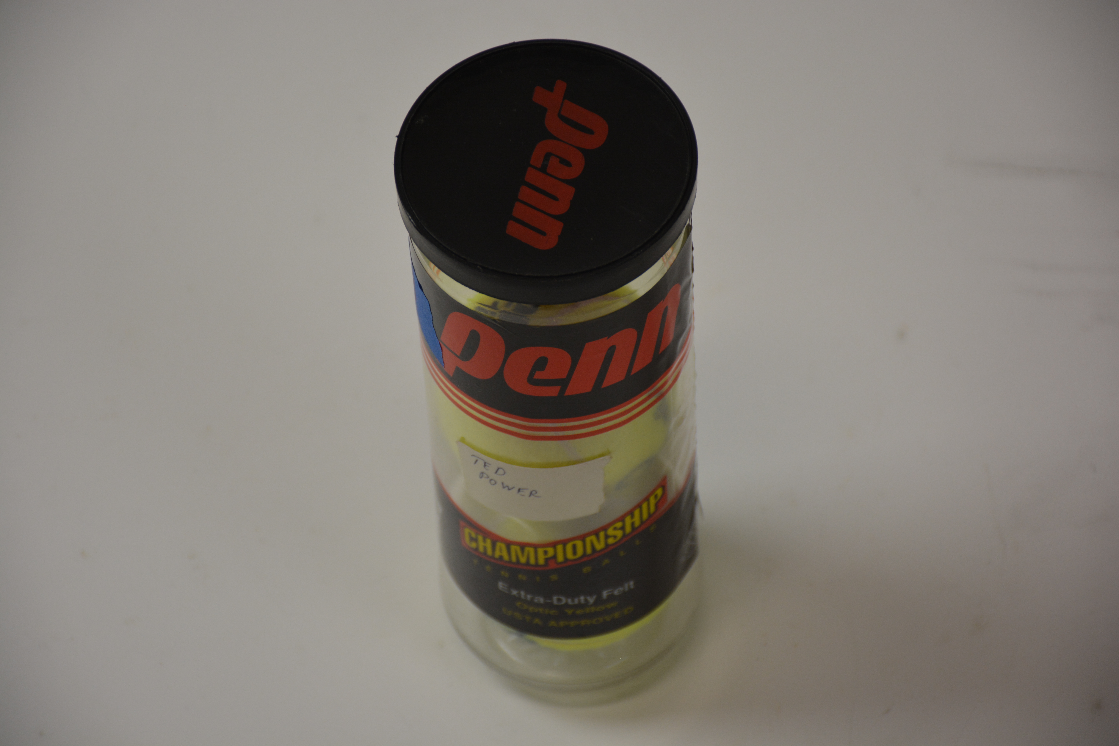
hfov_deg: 11.8
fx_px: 5408
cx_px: 560
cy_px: 373
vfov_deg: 7.9
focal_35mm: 174
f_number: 5.6
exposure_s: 1/125
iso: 500
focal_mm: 116
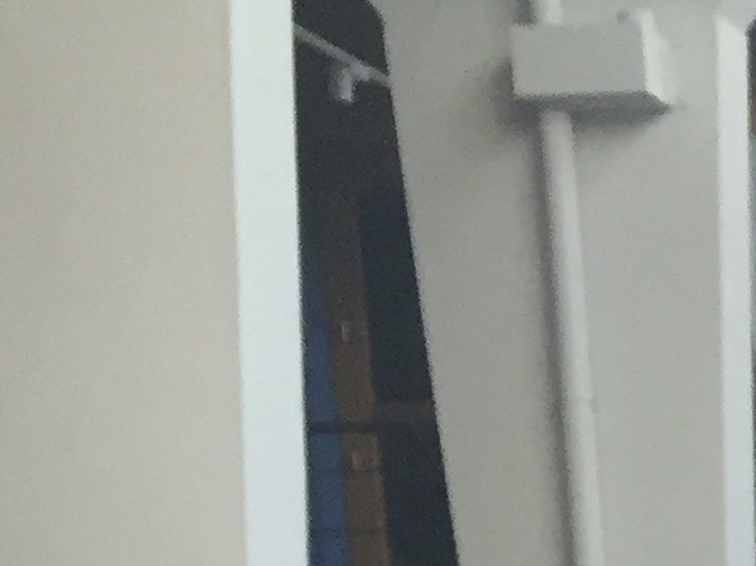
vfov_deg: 8.1
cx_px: 1750
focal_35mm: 165
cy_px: 1495
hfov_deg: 10.5
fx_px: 3602
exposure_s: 1/33
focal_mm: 4.15
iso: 40
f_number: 2.2
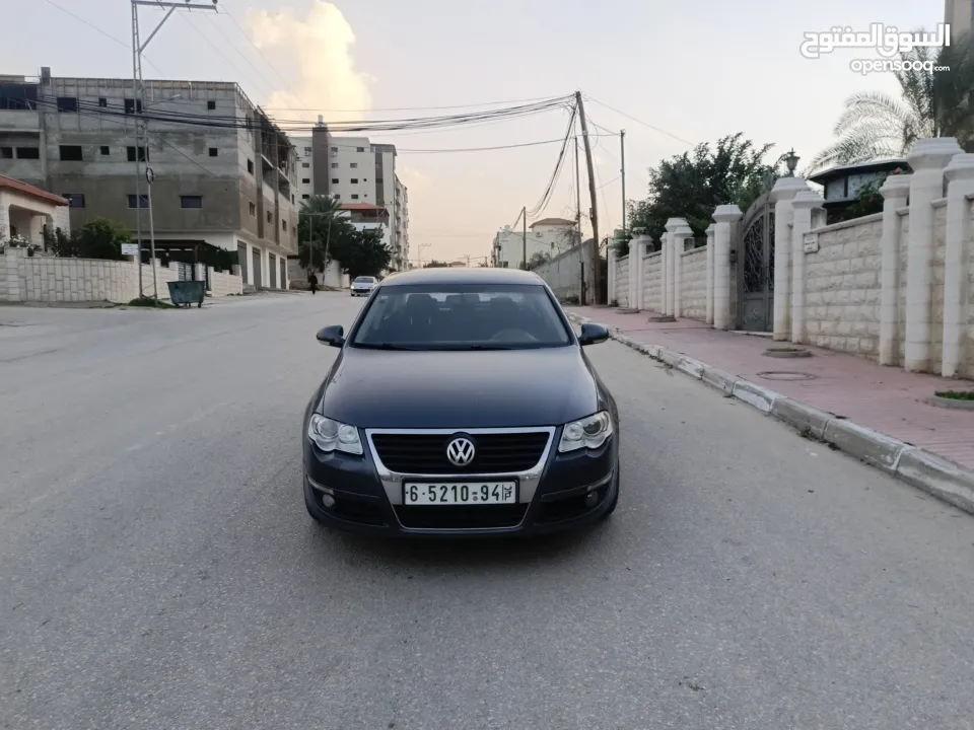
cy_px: 365
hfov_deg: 71.6
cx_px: 487
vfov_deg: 56.8
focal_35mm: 24
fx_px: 675
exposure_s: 1/127
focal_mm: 5.25
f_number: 1.7
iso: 50
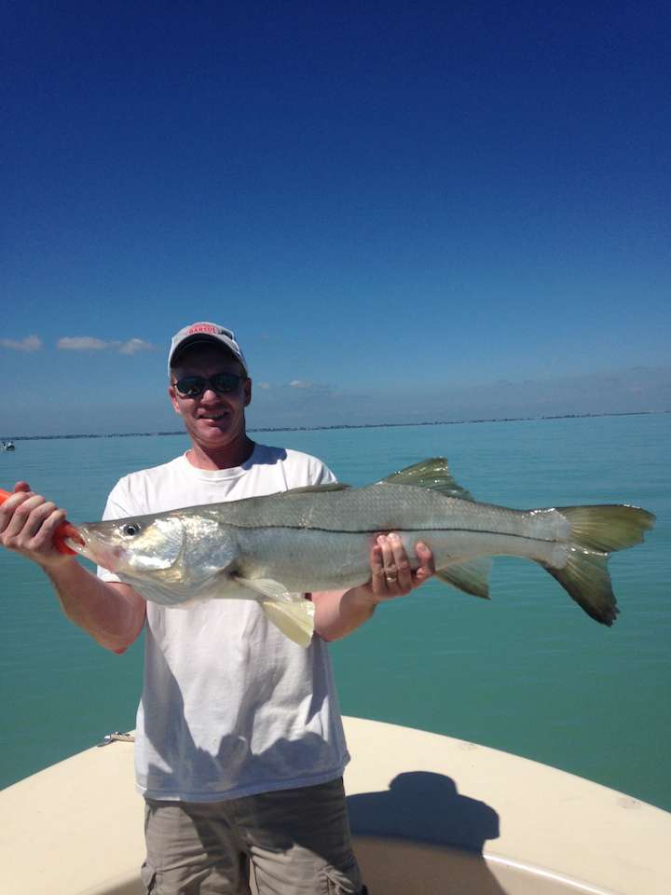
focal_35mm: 33
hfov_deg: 42.9
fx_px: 853
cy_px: 448
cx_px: 336
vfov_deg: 55.4
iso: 50
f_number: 2.4
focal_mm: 4.12
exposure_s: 1/4926
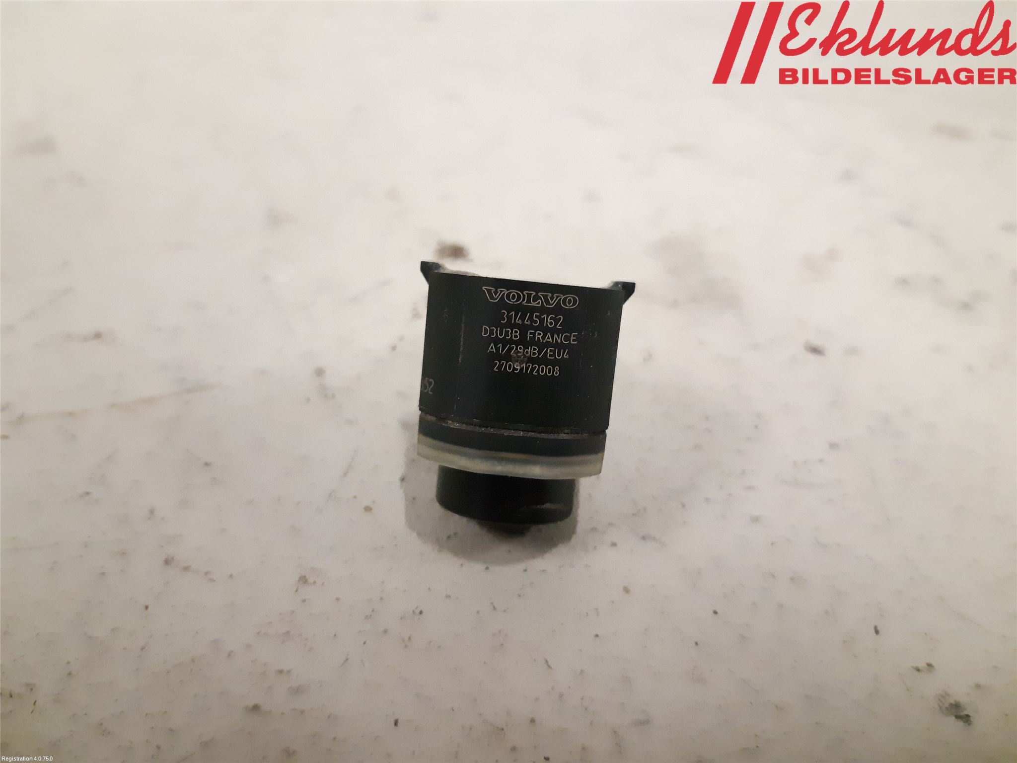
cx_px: 508
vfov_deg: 53.1
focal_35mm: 26
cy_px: 382
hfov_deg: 67.3
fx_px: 764
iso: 800
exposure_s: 1/105
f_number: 1.7
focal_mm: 3.93
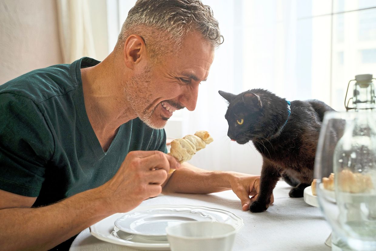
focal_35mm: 45
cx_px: 188
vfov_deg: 29.8
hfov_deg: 43.6
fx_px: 470
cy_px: 126
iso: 800
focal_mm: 45
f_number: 4.5
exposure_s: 1/320
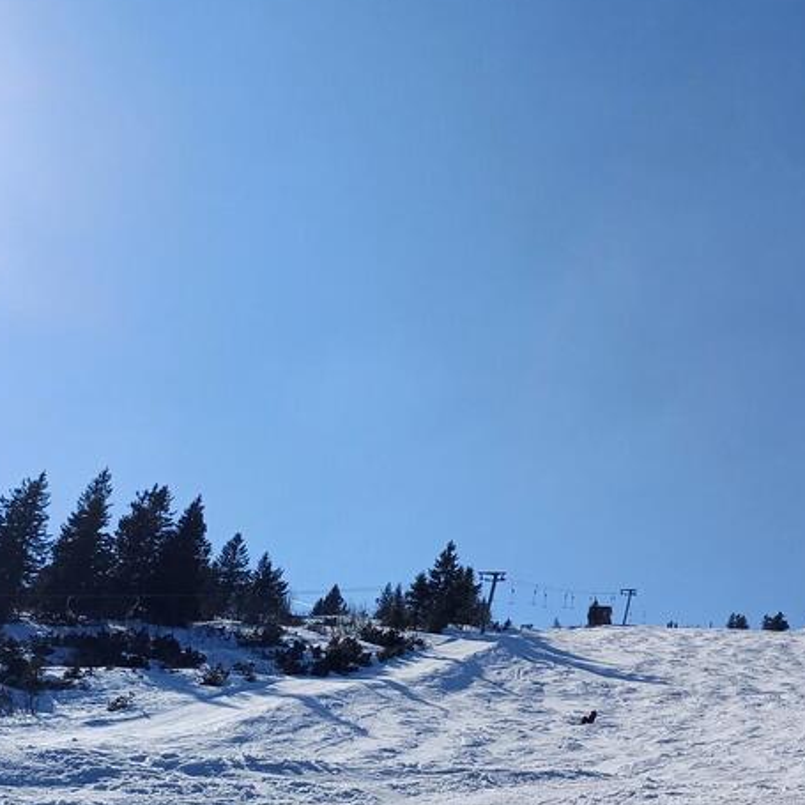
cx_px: 665
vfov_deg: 34.0
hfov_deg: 32.9
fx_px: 1316
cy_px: 402
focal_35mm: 50
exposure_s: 1/3311
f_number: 1.8
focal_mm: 4.65
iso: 50
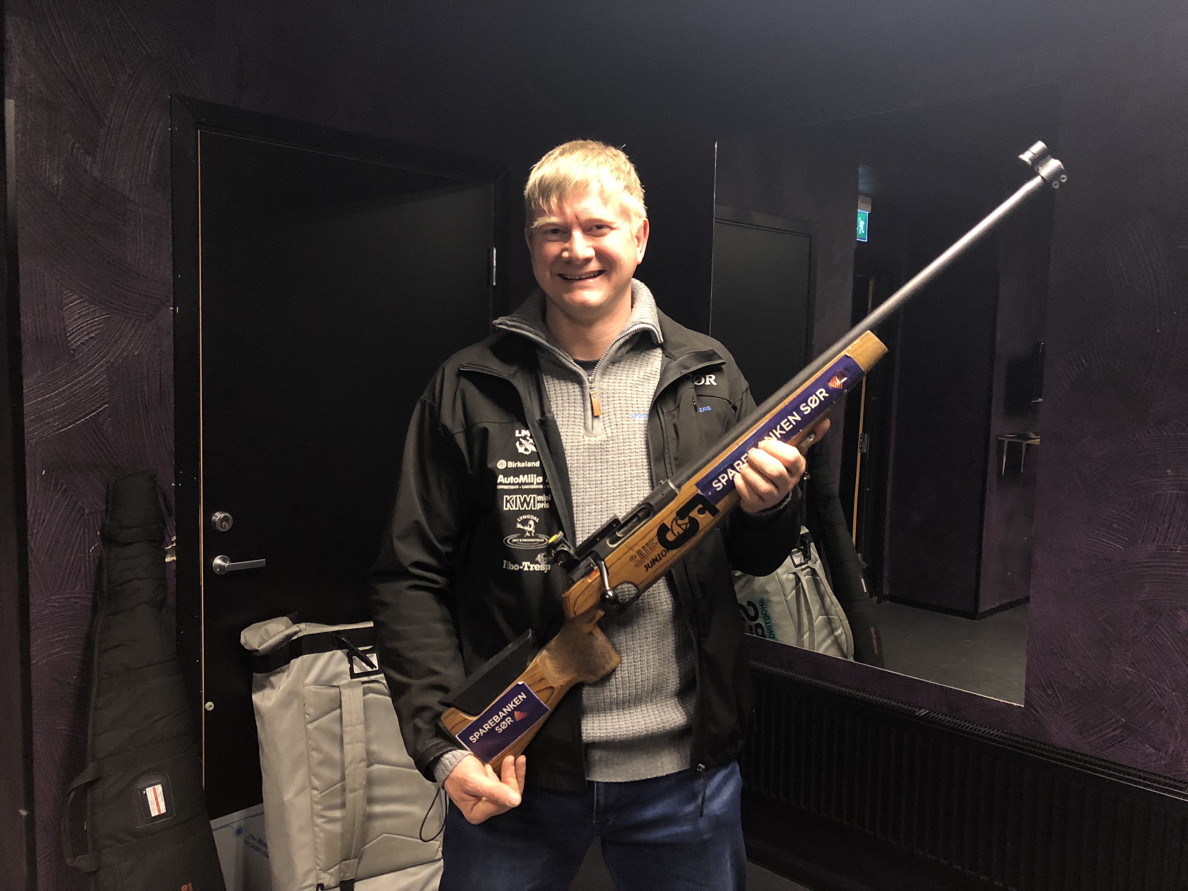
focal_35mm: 28
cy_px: 446
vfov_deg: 49.7
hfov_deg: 63.4
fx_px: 961
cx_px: 594
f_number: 1.8
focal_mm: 3.99
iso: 80
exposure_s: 1/17
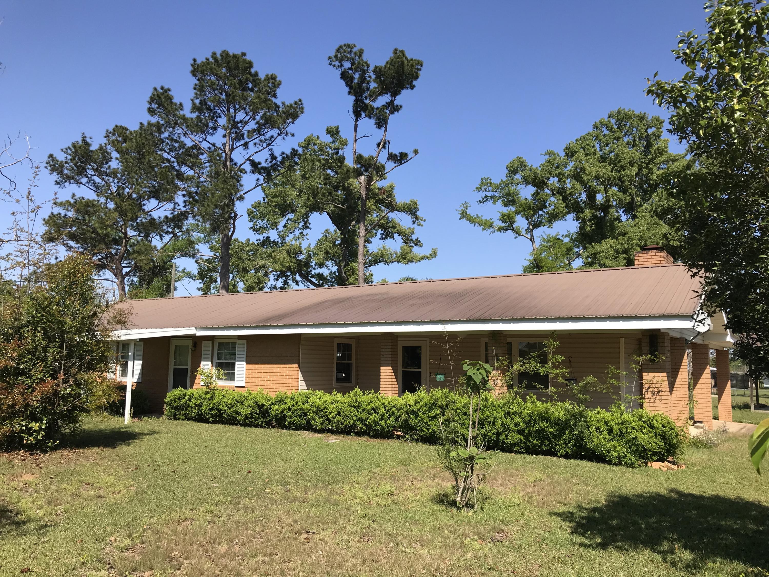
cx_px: 384
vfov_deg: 49.7
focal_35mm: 28
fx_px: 622
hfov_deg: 63.4
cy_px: 288
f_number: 1.8
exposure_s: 1/1880
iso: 20
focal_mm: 3.99
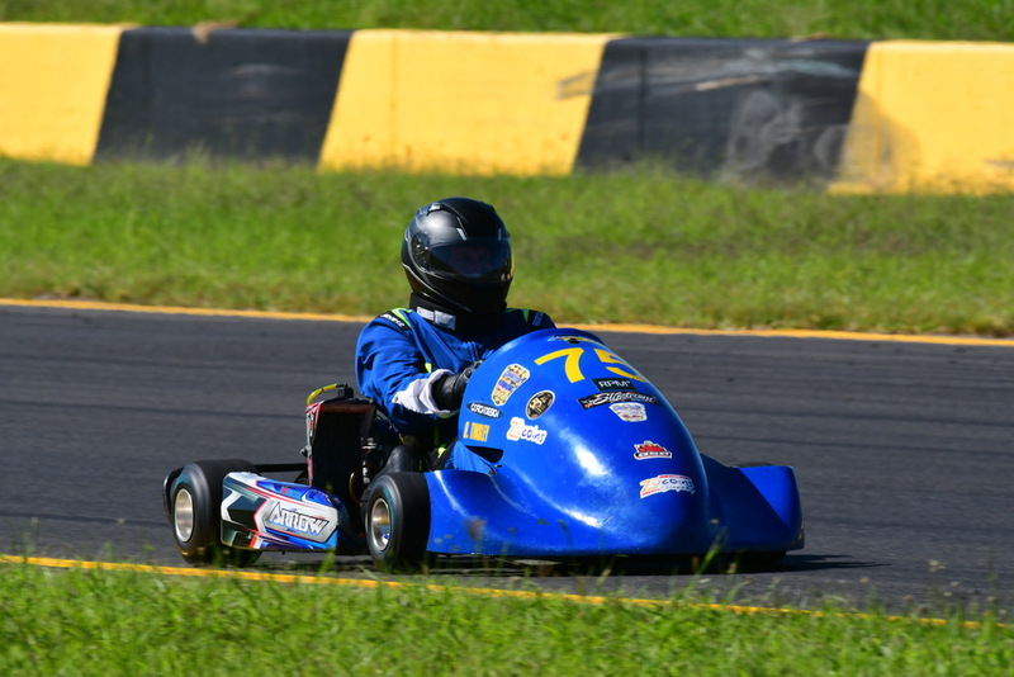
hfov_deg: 2.7
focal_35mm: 750
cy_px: 338
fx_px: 21131
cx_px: 507
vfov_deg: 1.8
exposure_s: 1/640
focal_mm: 500
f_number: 13
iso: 500
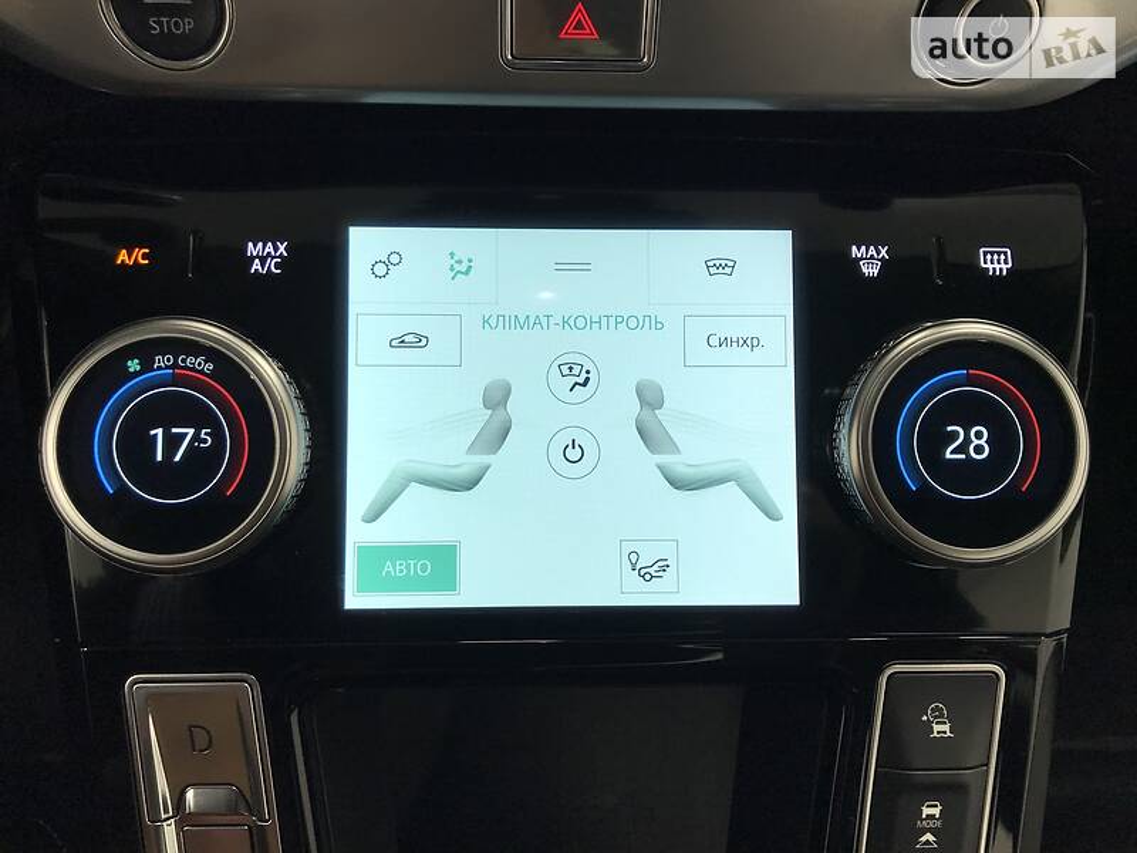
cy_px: 426
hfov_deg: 63.4
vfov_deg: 49.7
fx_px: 920
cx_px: 568
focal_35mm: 28
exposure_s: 1/50
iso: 20
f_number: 1.8
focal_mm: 4
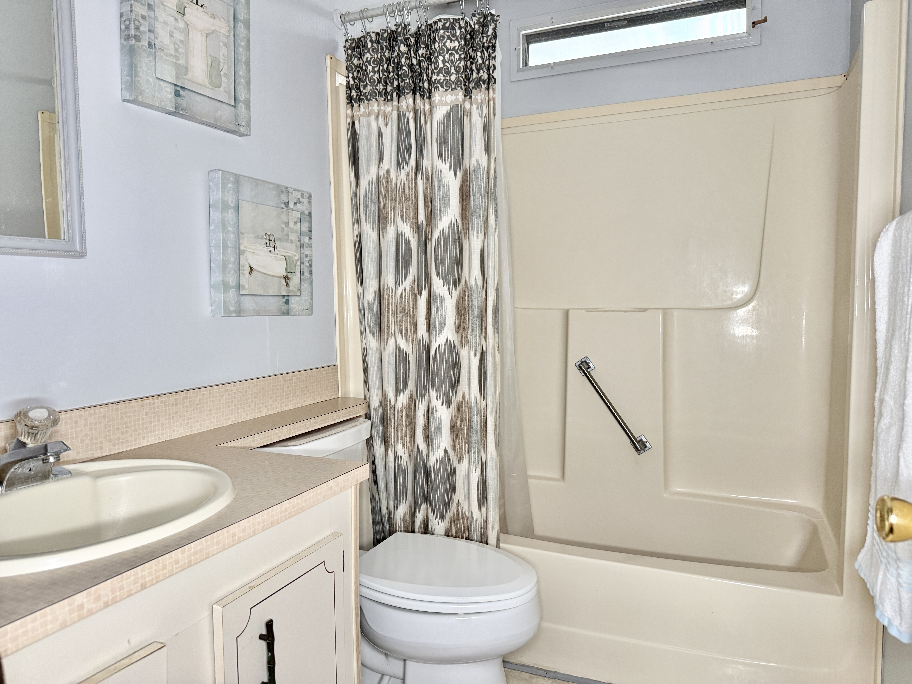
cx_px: 456
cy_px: 342
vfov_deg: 56.8
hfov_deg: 71.6
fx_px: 632
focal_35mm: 24
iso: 400
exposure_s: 1/60
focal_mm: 6.76
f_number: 1.78
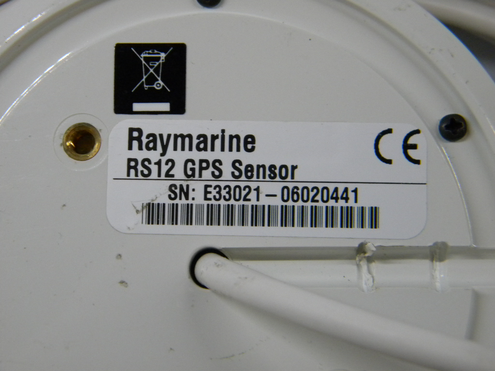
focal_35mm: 83
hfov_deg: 23.6
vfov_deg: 17.8
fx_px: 1187
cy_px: 186
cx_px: 248
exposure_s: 1/288
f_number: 4.5
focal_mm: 15.1
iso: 400
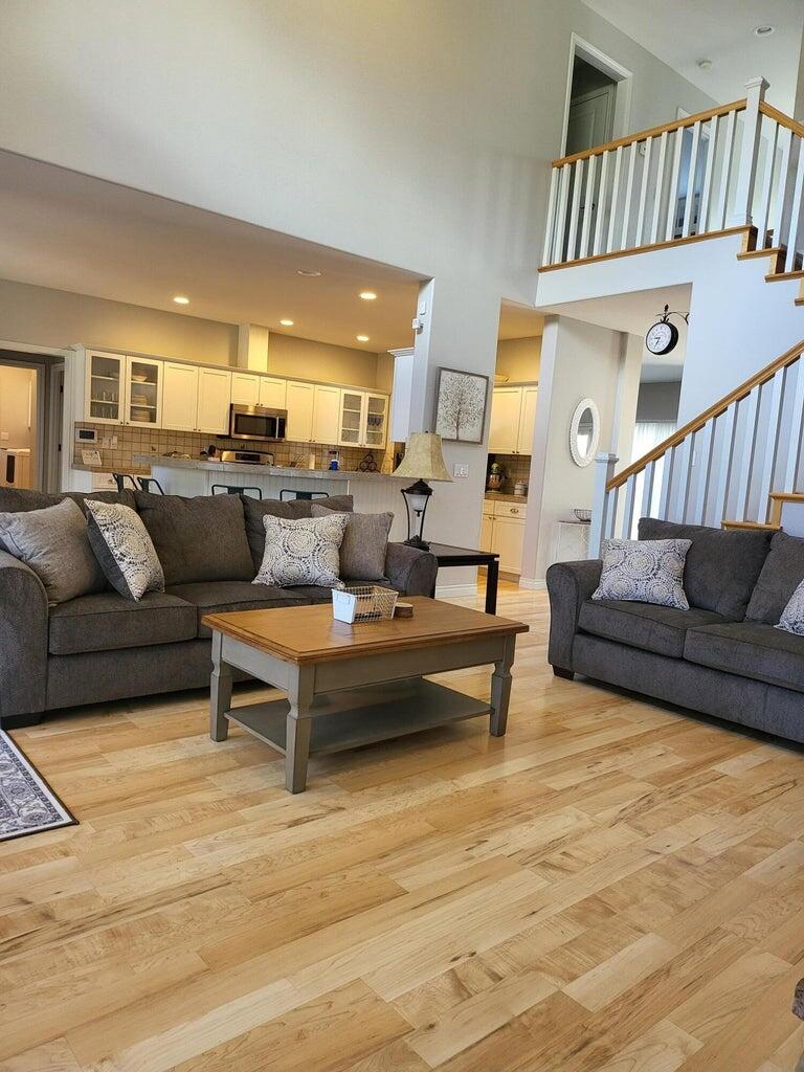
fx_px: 743
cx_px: 402
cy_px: 536
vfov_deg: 71.6
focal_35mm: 24
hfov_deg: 56.8
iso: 320
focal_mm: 5
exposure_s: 1/120
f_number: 1.8
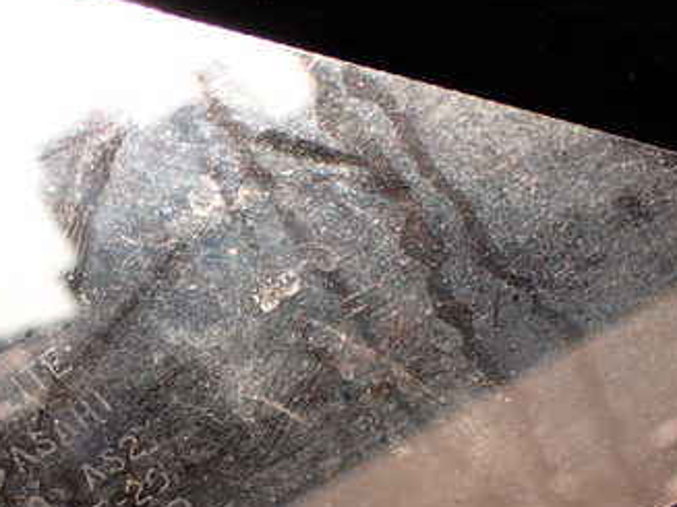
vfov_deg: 25.8
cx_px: 133
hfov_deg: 33.9
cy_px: 439
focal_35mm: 55
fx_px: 1075
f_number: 3.2
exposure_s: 1/400
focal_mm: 5.4
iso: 100
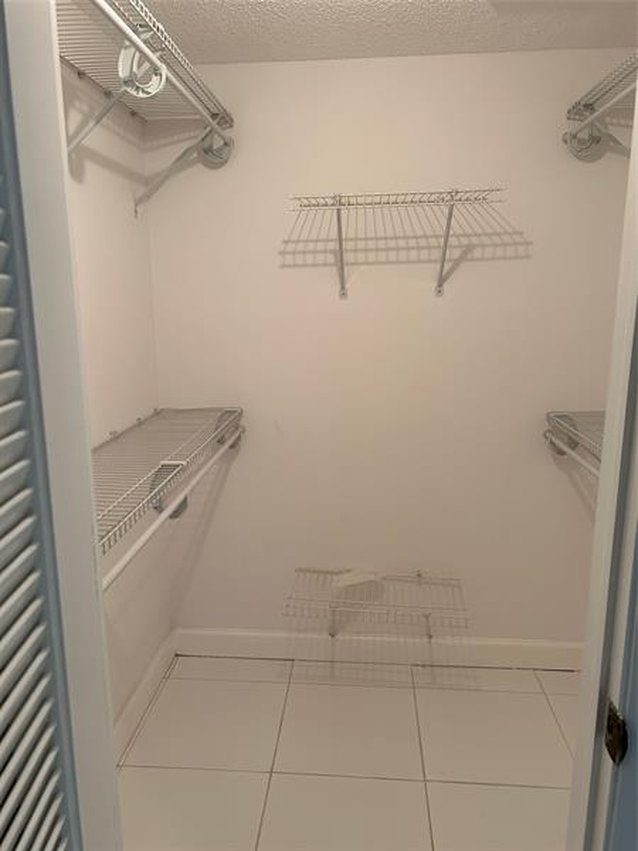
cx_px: 319
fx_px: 639
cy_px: 426
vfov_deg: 67.3
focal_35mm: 26
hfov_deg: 53.1
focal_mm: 5.7
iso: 125
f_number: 1.5
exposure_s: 1/120
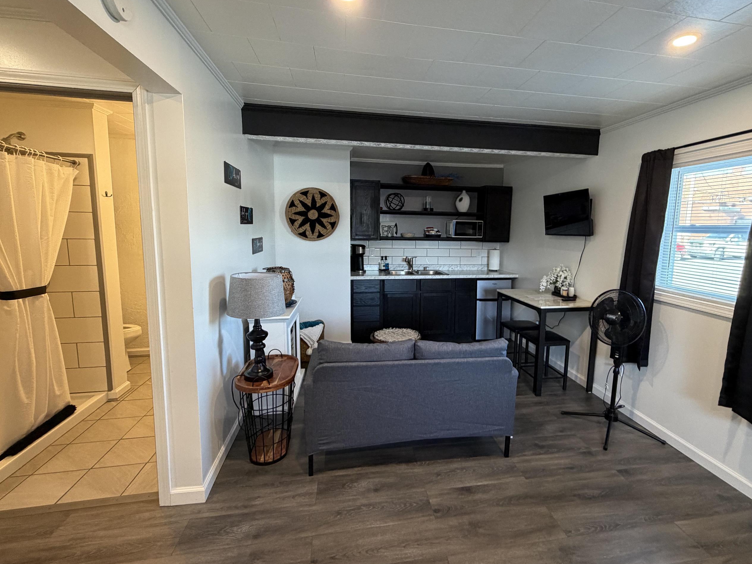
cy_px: 273
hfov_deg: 90.7
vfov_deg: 74.7
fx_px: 369
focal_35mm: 17
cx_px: 414
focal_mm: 2.22
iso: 320
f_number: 2.2
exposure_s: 1/60
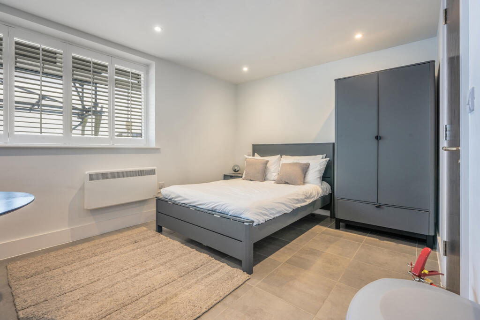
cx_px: 240
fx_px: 213
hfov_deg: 96.7
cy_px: 160
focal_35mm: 16
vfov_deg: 73.8
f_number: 10
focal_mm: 16
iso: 200
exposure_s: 1/5
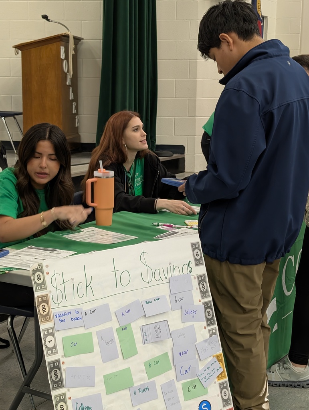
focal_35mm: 49
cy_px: 205
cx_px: 154
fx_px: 582
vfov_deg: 38.9
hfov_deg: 29.7
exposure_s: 1/60
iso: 180
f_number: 1.68
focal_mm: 6.9
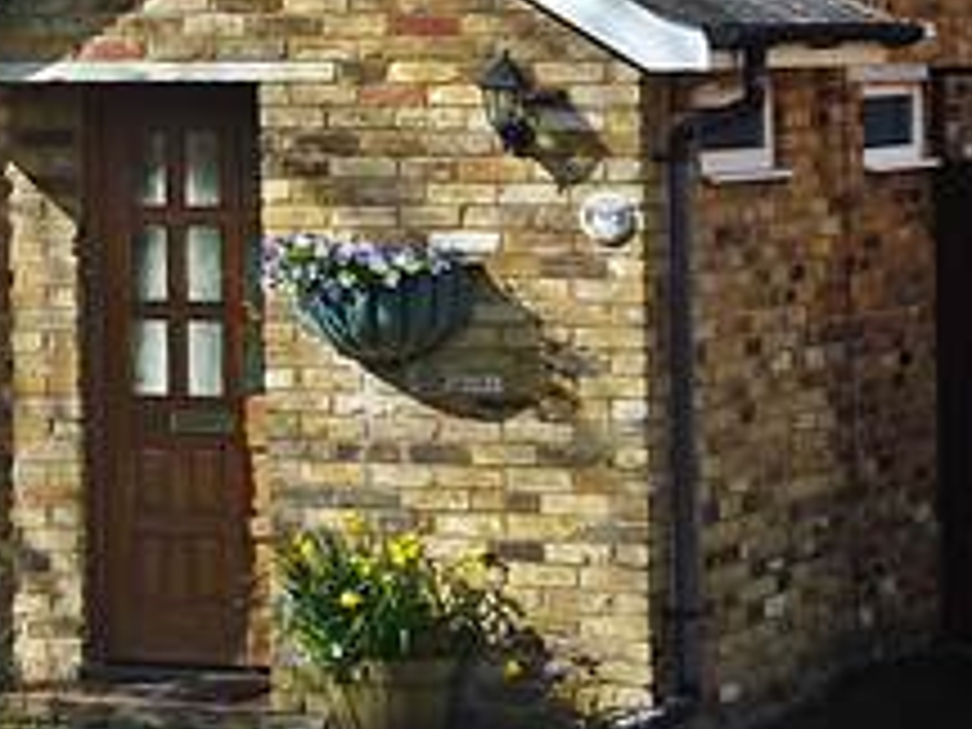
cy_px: -144
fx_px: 4998
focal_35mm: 178
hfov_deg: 10.9
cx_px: -288
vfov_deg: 8.3
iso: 80
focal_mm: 7.9
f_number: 4
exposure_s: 1/500
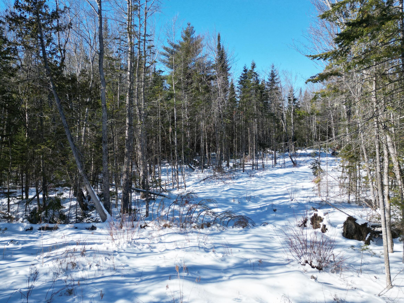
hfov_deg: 57.9
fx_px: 362
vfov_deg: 45.4
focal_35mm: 31
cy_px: 134
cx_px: 163
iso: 200
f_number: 1.7
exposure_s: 1/2500
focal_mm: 6.72
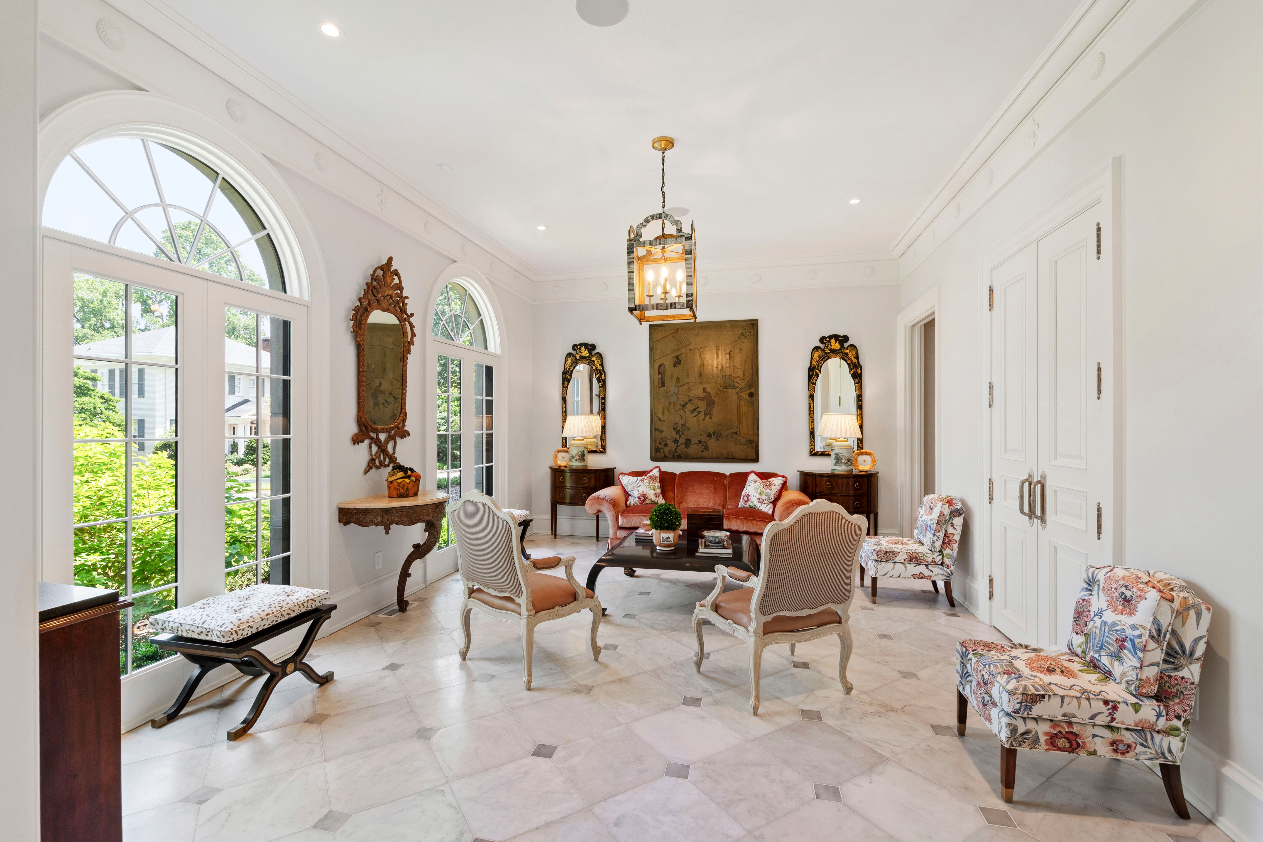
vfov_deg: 77.3
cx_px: 632
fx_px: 526
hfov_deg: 100.4
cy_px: 421
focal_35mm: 15
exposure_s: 1/5
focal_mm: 10
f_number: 8
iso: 100
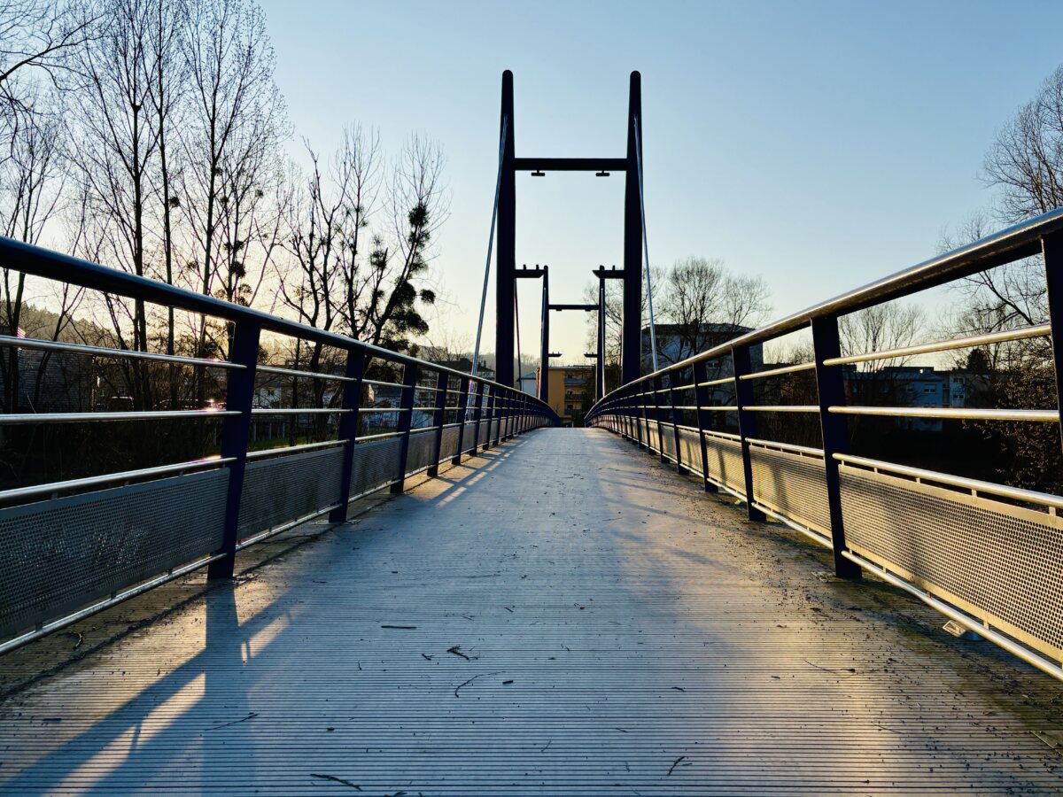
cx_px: 532
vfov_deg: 53.1
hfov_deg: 67.3
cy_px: 398
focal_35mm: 26
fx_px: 798
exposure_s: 1/3125
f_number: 1.6
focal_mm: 5.96
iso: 50
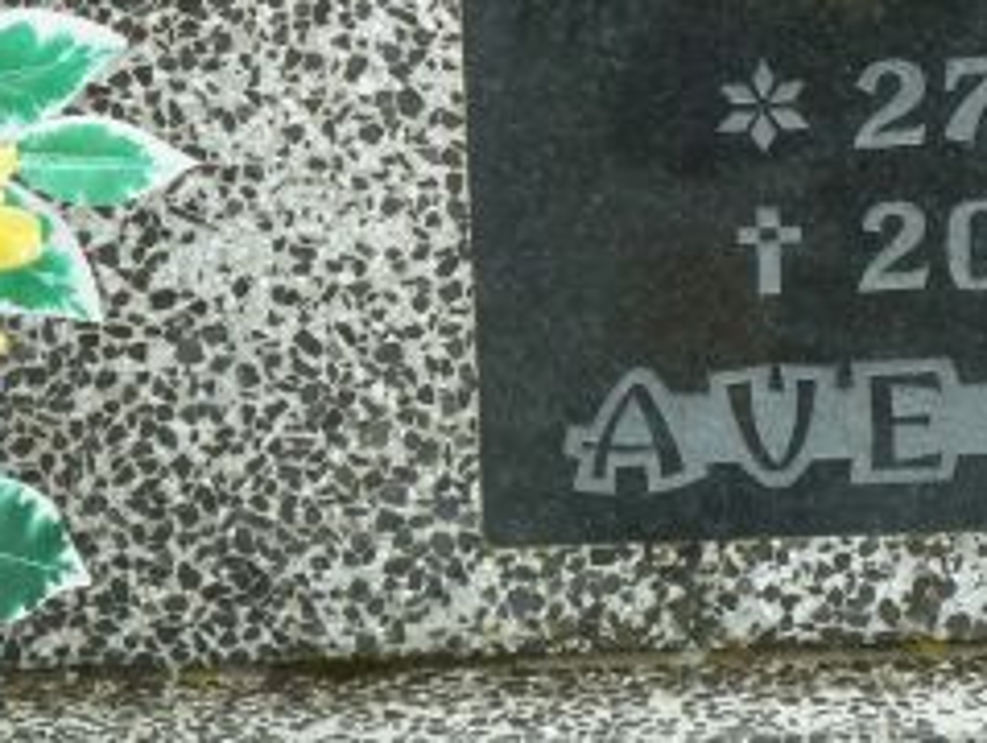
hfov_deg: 7.1
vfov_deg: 5.4
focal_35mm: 278
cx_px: 681
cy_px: 58
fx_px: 7939
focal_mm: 17
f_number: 4.3
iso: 80
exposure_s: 1/50
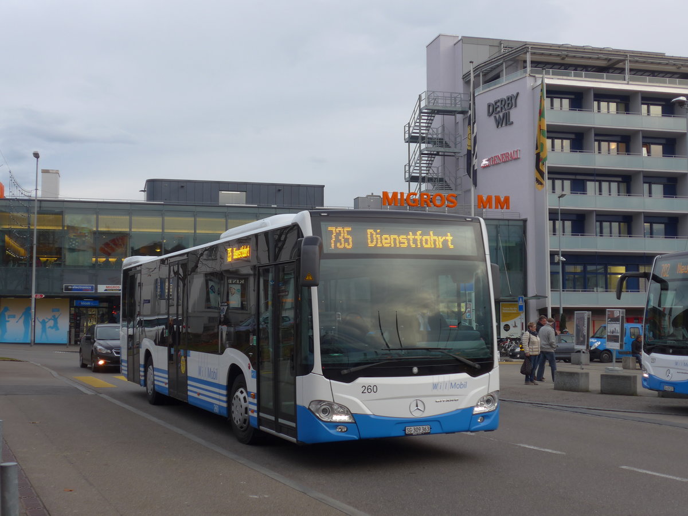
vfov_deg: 31.5
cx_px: 344
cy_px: 258
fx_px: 914
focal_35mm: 46
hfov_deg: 41.2
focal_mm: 9.5
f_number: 3
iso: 80
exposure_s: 1/125
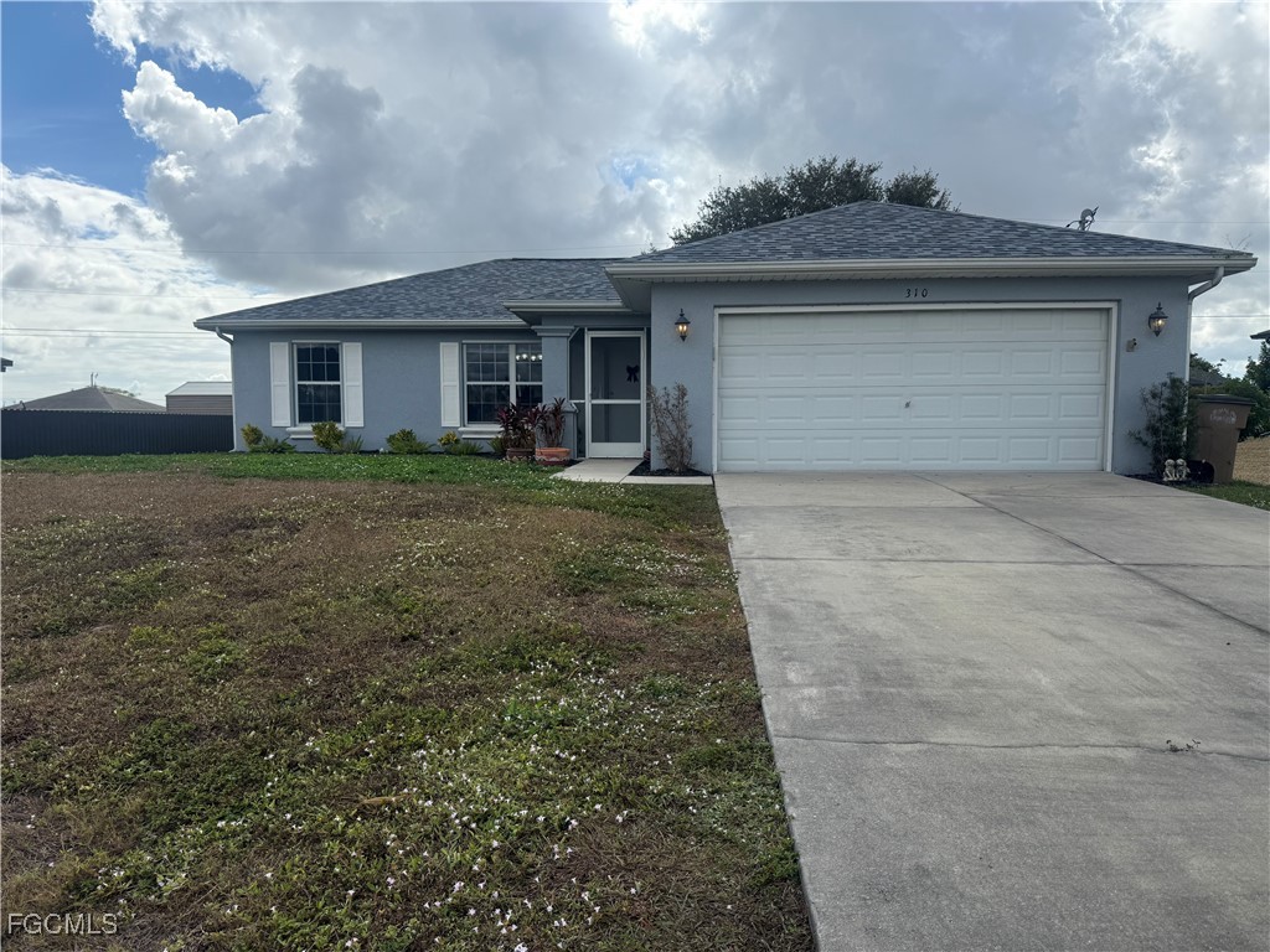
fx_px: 881
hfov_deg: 71.6
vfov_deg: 56.8
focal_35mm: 24
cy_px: 476
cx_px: 635
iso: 80
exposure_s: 1/6173
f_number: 1.78
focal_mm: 6.76
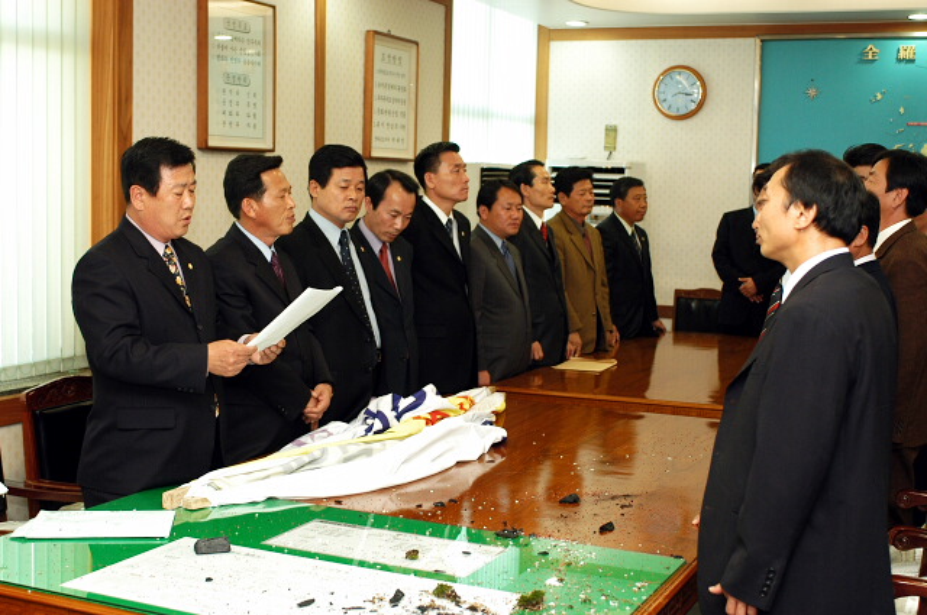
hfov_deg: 38.9
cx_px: 464
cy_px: 308
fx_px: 1312
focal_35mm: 51
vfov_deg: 26.4
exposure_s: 1/60
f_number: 3.2
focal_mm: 34
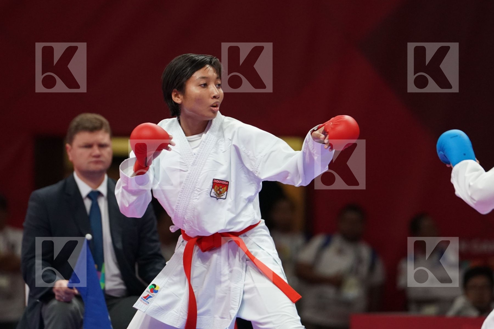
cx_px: 247
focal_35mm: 420
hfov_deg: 4.9
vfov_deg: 3.3
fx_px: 5763
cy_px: 164
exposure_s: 1/1000
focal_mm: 280
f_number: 4
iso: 4000
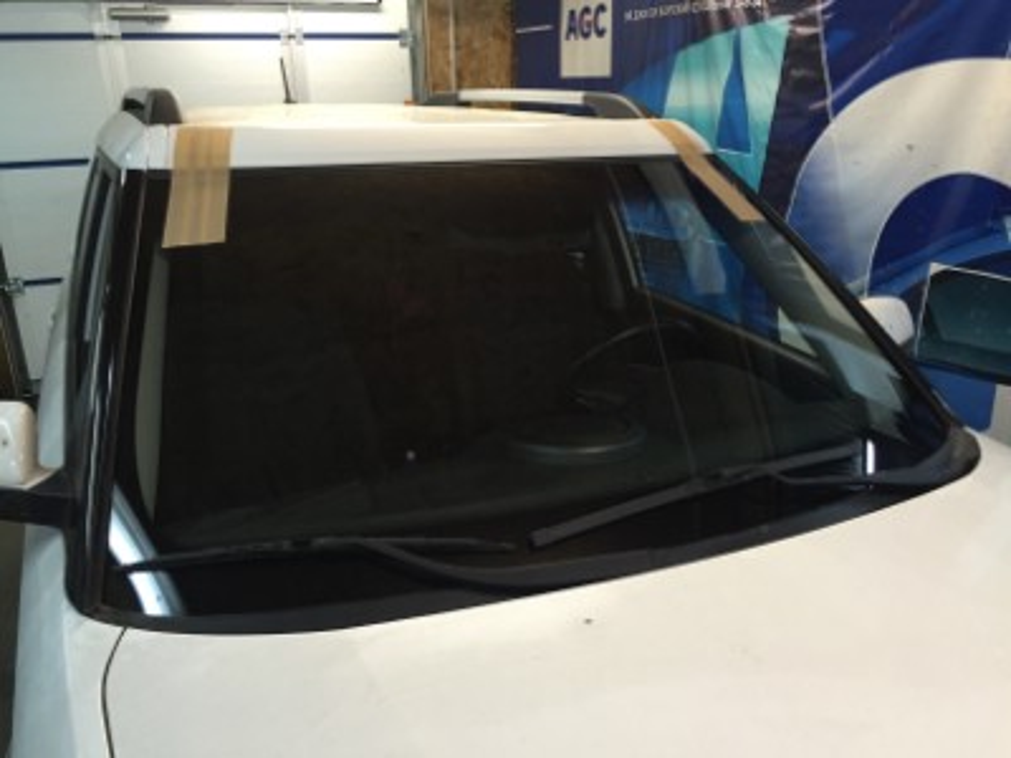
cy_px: 379
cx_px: 506
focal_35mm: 29
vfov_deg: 48.2
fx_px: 847
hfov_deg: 61.7
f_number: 2.2
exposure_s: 1/33
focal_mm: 4.15
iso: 160
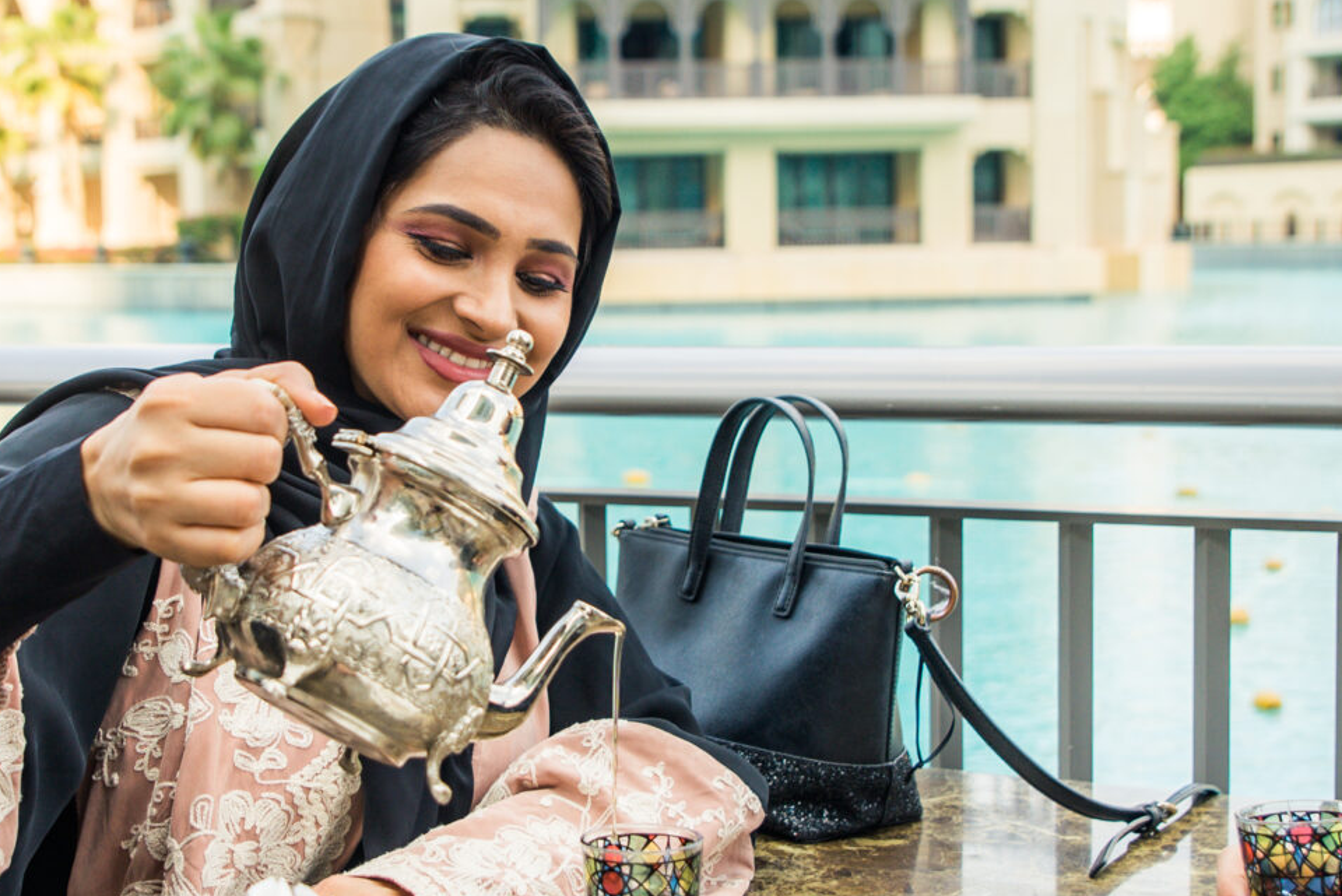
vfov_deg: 21.3
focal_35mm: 64
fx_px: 2387
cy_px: 451
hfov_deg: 31.4
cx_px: 583
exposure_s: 1/500
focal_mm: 24
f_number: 3.2
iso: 125
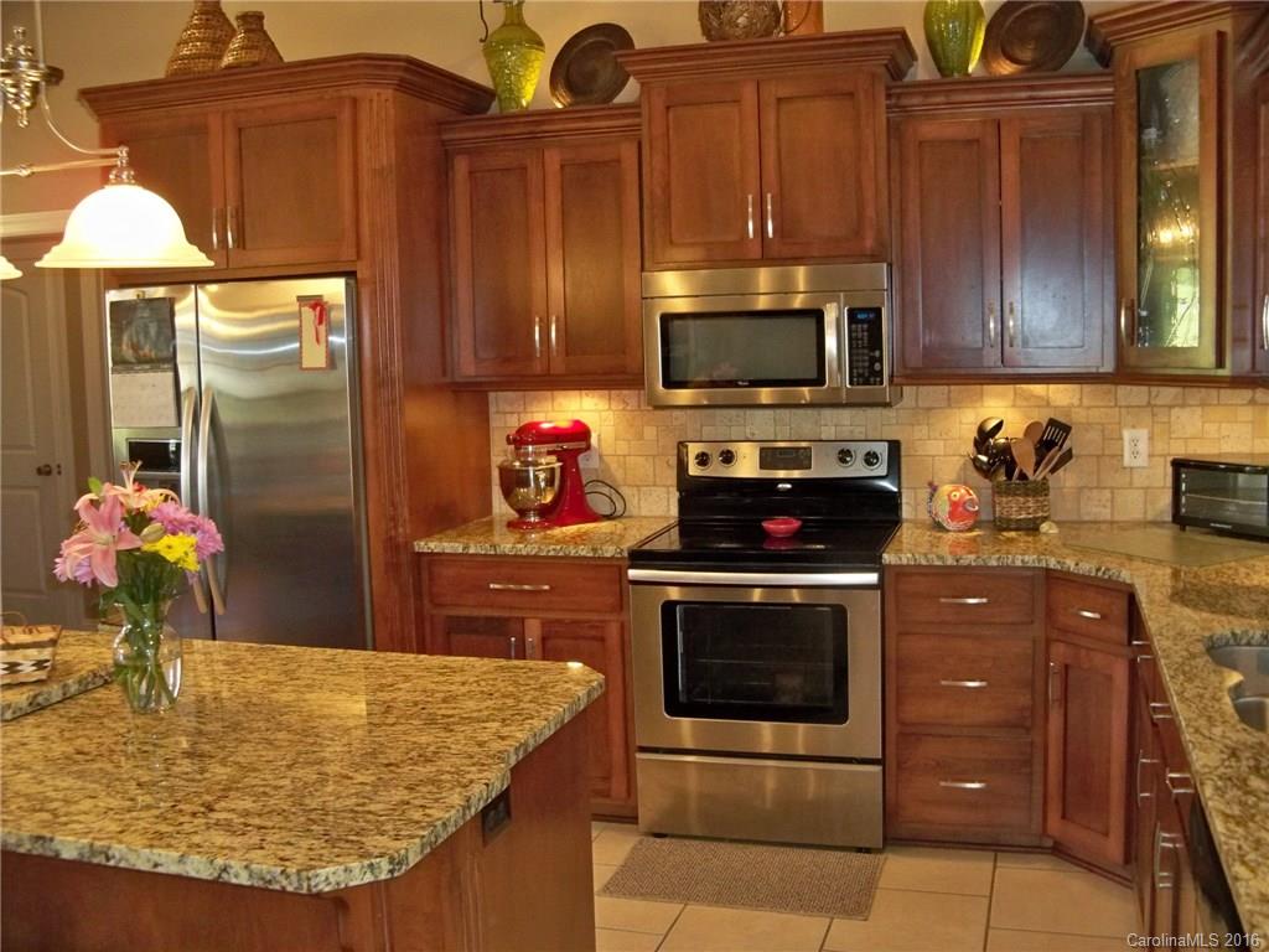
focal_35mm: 35
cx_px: 634
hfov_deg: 52.6
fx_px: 1283
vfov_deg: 40.7
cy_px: 476
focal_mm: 6.2
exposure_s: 1/30
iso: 200
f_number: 3.5
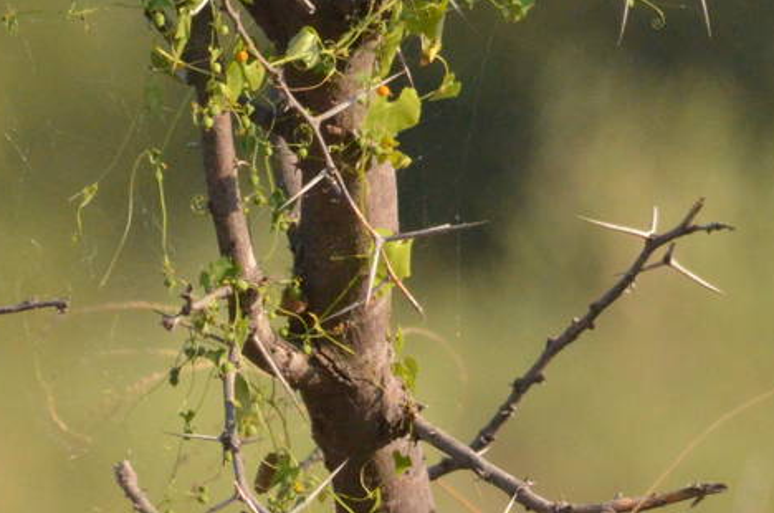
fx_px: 54992
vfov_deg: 0.5
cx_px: 640
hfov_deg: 0.8
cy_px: 79
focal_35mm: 2563
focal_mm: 500
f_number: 9
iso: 2500
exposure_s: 1/5000
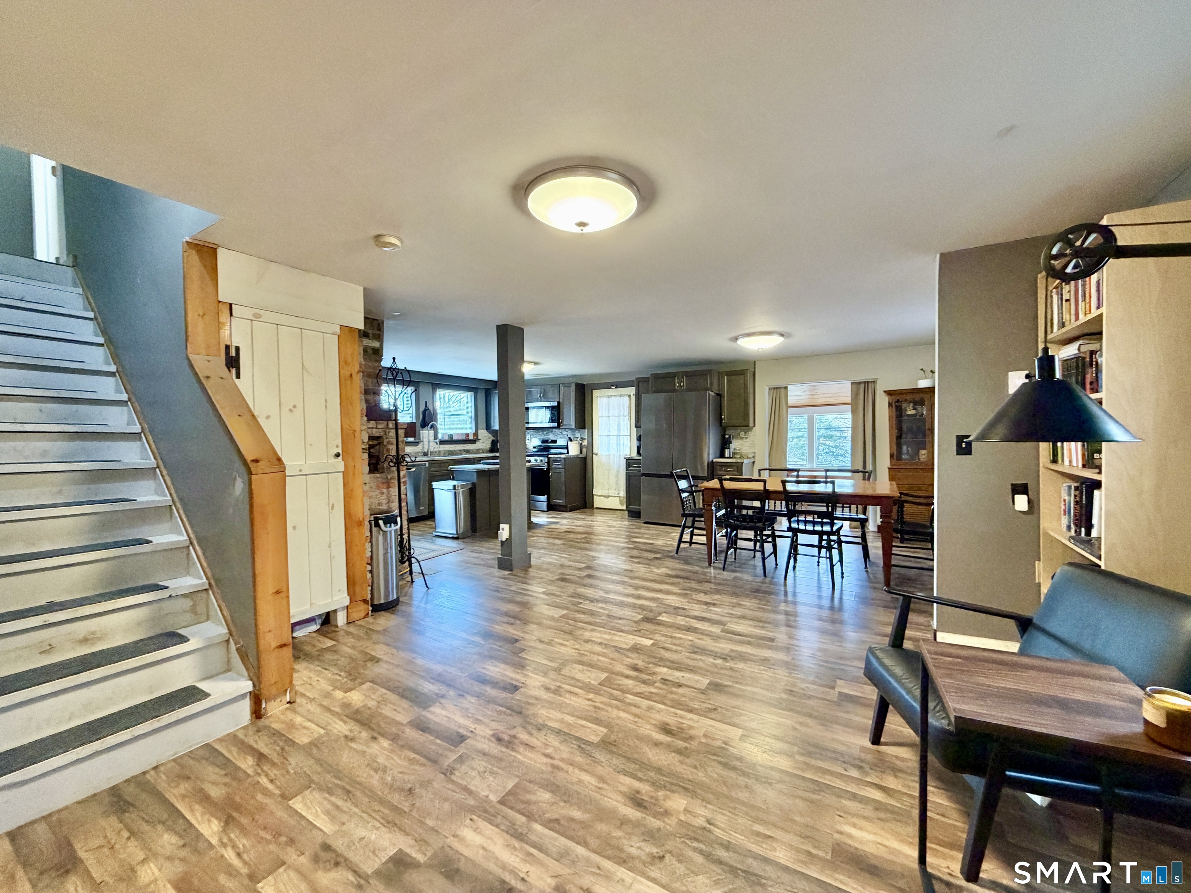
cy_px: 446
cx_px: 596
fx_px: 482
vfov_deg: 85.7
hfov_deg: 102.1
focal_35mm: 14
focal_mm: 2.22
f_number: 2.2
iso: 400
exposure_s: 1/60
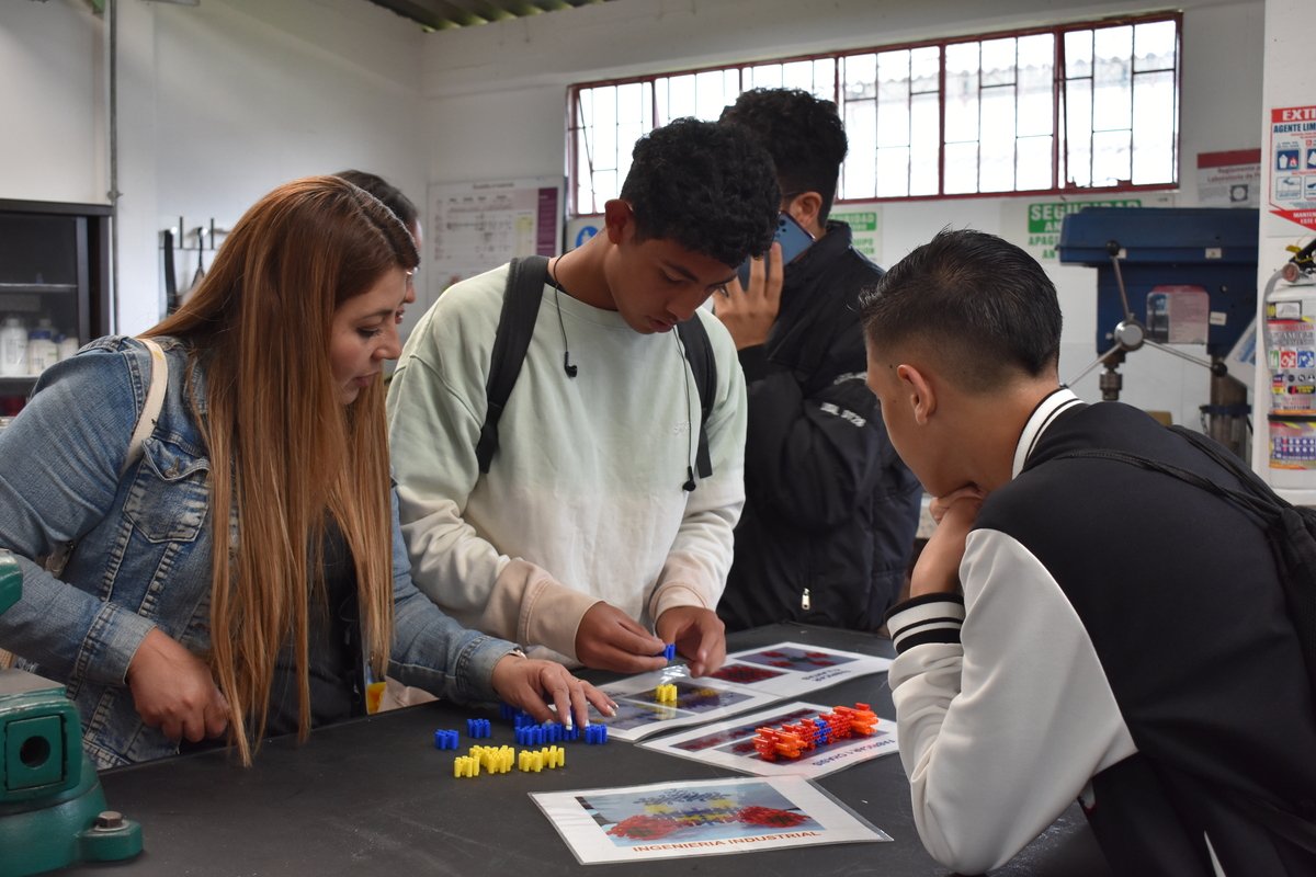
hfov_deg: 43.6
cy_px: 438
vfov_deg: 29.9
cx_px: 658
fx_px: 1645
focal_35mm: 45
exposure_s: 1/125
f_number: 5.6
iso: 800
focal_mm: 30
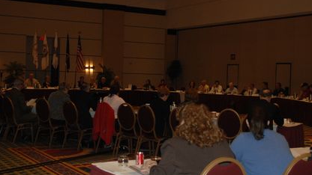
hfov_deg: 35.9
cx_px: 179
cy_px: 80
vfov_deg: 20.7
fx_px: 480
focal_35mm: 58
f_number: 3.8
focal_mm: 24
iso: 400
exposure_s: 1/125
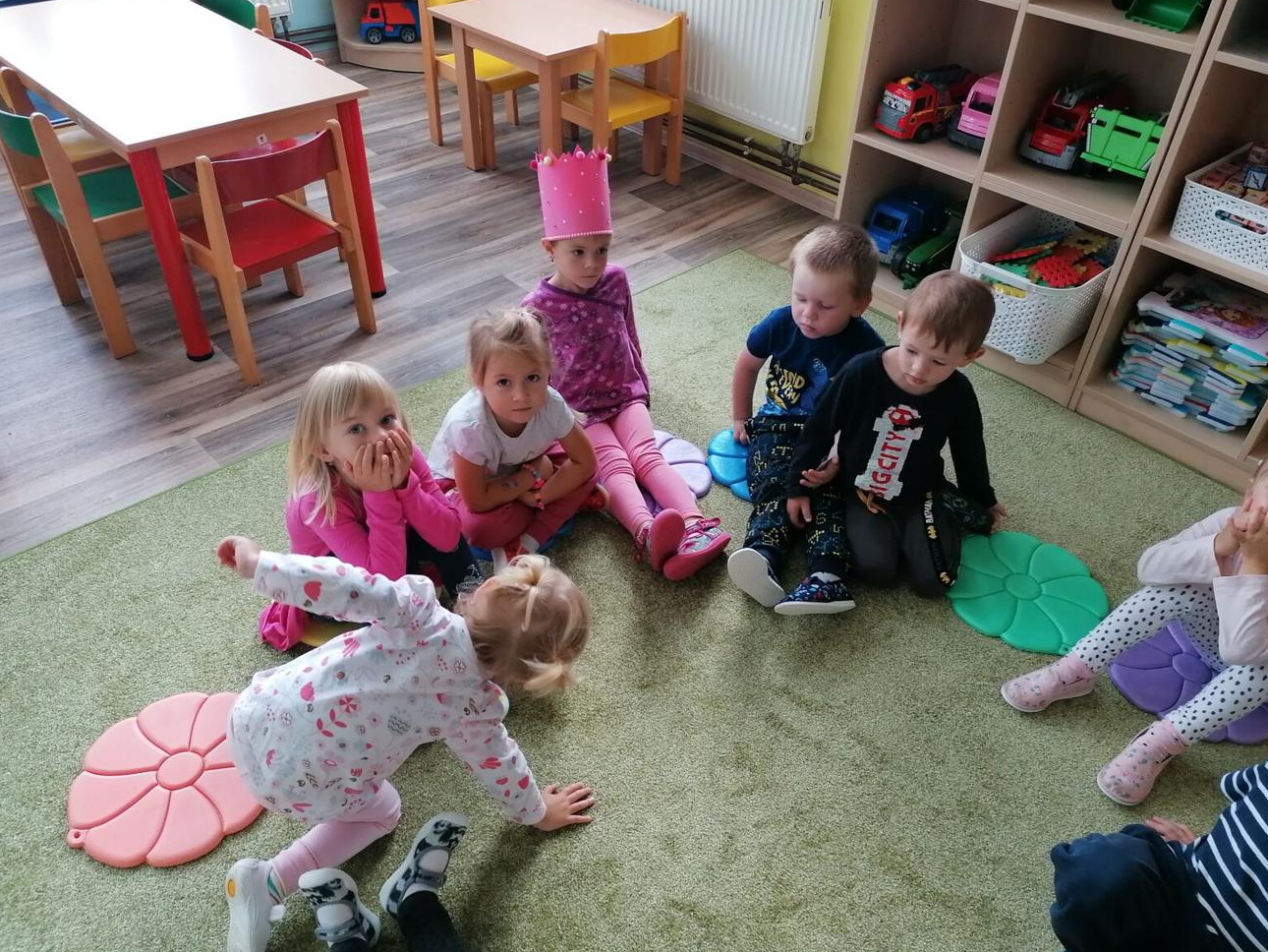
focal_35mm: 28
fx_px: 1026
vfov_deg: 49.8
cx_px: 640
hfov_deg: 63.4
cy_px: 467
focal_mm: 4.75
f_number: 1.8
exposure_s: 1/100
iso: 200
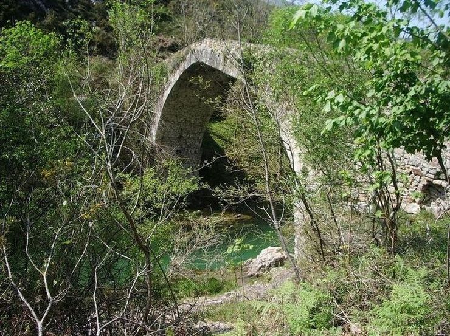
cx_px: 225
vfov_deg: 40.6
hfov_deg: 52.7
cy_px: 168
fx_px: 454
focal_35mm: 35
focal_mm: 5.8
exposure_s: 1/200
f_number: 4.3
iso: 50
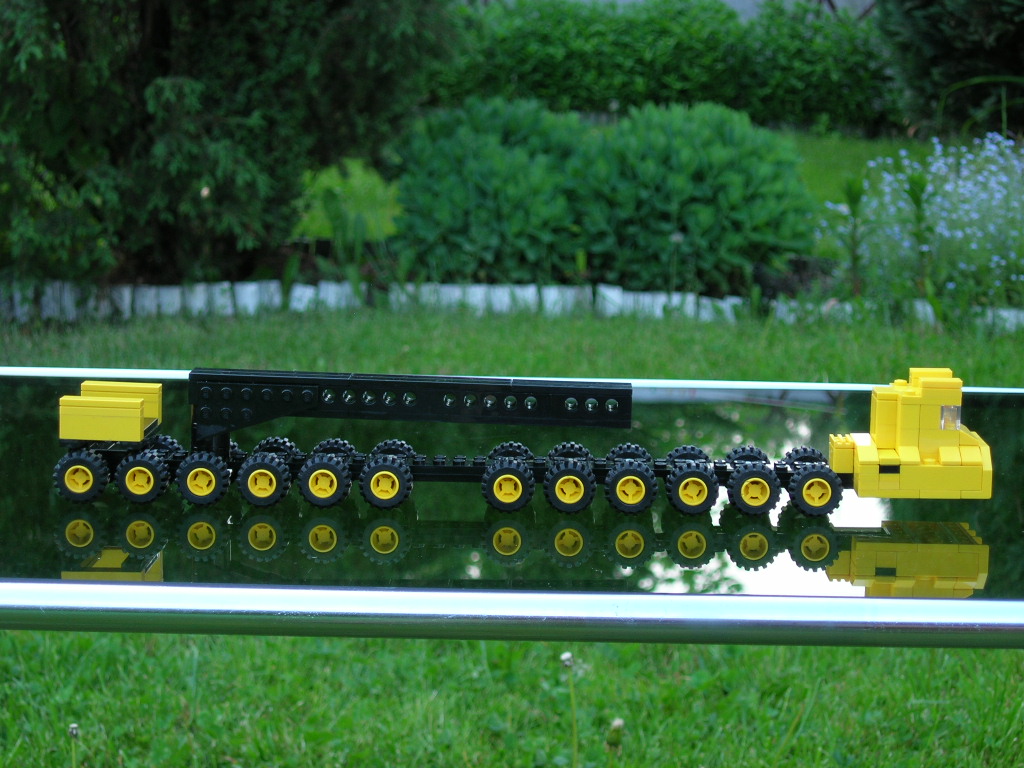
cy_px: 384
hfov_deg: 23.8
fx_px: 2426
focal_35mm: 82
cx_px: 512
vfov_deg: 18.0
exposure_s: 1/9.2
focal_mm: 17
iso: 64
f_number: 4
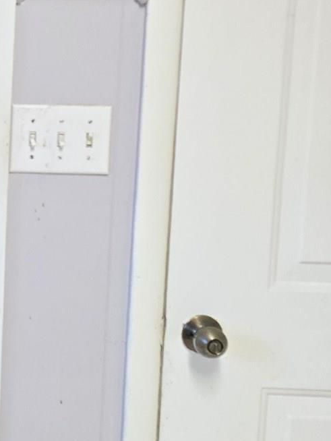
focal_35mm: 81
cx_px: -213
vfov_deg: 23.9
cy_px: 125
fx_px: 1032
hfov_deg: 16.1
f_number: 1.7
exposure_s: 1/120
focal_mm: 6.3
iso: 320
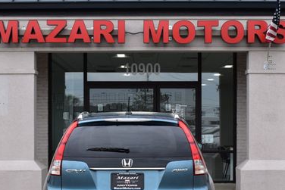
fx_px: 545
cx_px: 142
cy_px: 137
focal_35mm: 69
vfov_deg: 19.7
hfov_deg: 29.3
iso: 400
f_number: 10
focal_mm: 27
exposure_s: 1/250
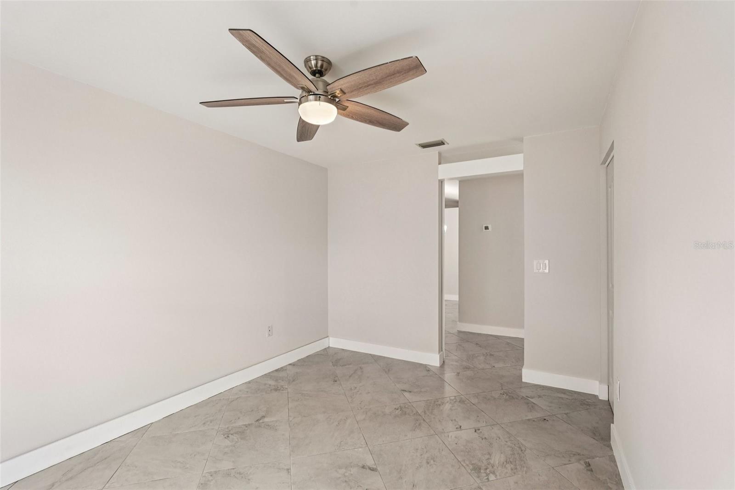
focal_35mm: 16
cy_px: 245
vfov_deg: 73.7
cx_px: 368
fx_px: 327
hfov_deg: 96.7
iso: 400
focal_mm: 16
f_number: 8
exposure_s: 1/40
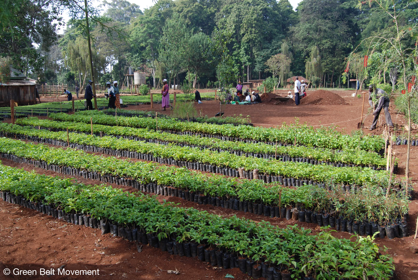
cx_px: 209
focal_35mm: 30
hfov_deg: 61.9
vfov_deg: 43.7
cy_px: 140
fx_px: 349
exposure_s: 1/125
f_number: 5.6
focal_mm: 20
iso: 100
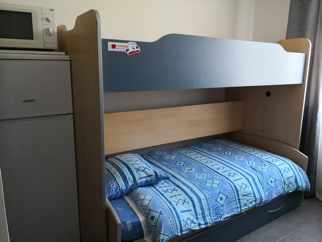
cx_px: 161
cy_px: 121
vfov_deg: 51.4
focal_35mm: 27
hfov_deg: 65.3
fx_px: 251
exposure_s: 1/50
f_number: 1.6
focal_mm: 3.95
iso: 125
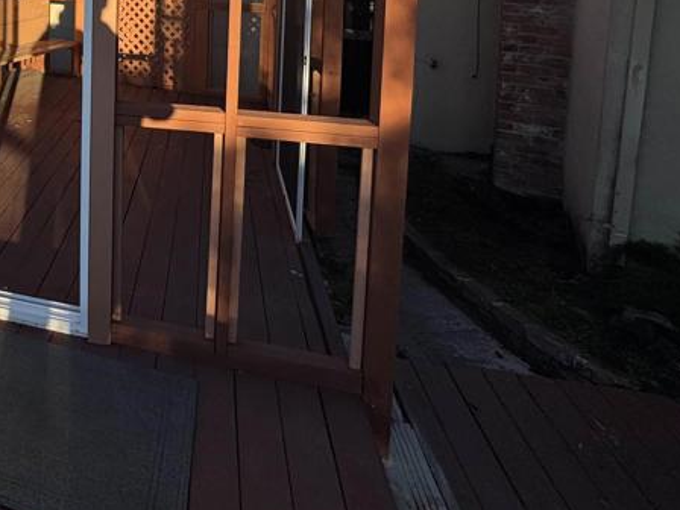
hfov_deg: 45.8
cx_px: -29
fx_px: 629
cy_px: -8
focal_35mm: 32
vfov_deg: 38.8
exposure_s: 1/1217
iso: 50
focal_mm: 2.22
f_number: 2.2
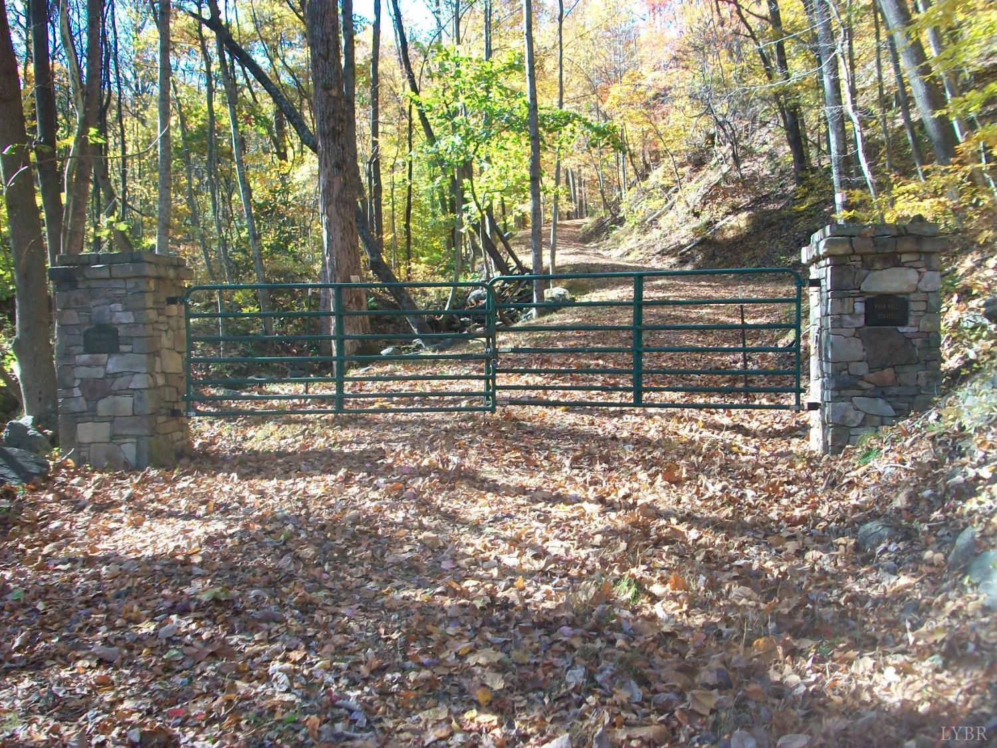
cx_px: 498
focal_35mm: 34
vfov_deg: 41.8
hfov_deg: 54.0
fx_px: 979
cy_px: 374
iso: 80
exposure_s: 1/125
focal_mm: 5.7
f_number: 2.8
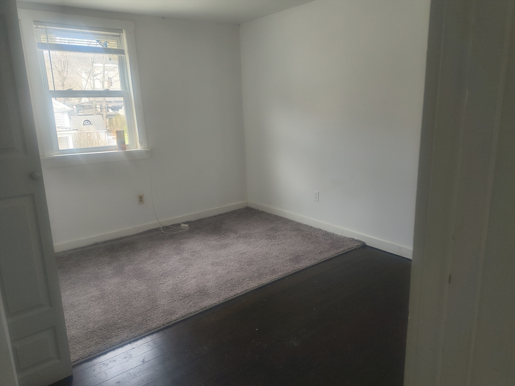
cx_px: 258
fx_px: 372
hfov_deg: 69.4
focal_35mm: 25
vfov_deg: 54.9
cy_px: 193
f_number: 1.7
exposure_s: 1/120
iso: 159
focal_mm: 4.68
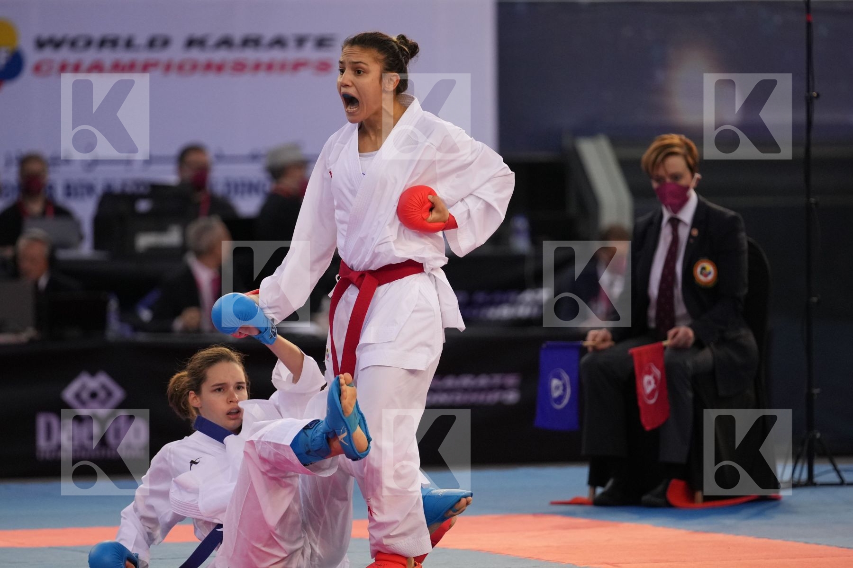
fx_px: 7108
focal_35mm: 300
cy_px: 284
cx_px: 426
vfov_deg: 4.6
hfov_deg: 6.9
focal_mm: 200
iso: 2000
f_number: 2.8
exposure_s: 1/1000
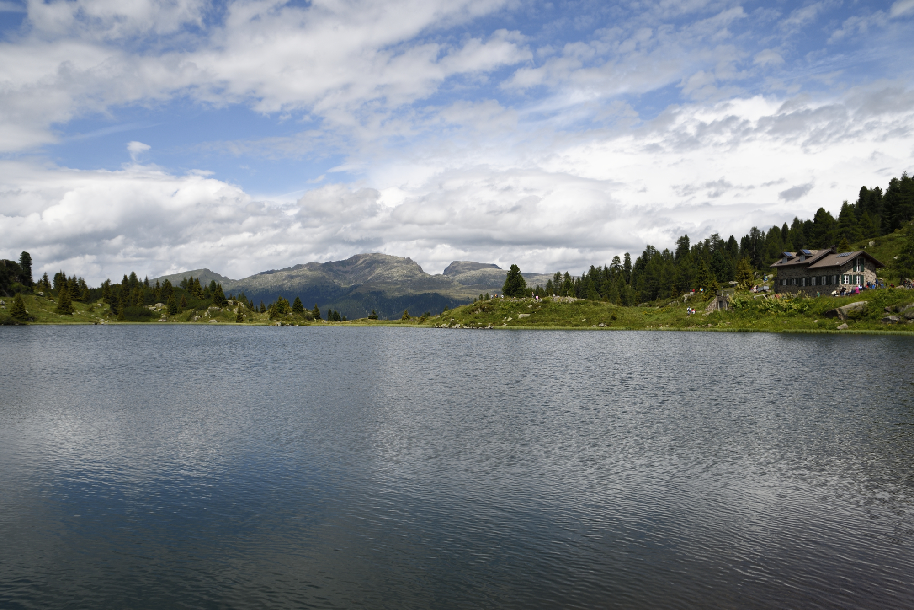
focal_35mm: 26
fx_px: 647
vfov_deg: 50.4
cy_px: 305
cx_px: 457
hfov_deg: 70.4
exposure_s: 1/640
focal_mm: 17
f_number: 8
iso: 100
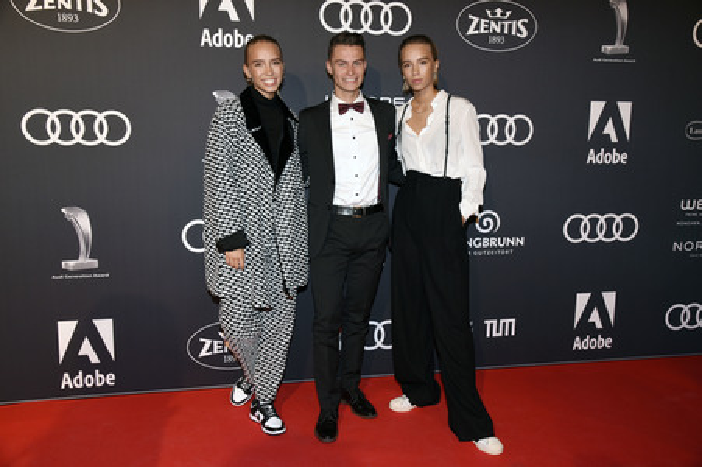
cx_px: 351
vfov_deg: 42.3
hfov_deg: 60.3
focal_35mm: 31
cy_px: 234
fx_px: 604
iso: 1000
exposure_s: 1/100
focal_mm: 31
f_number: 6.3
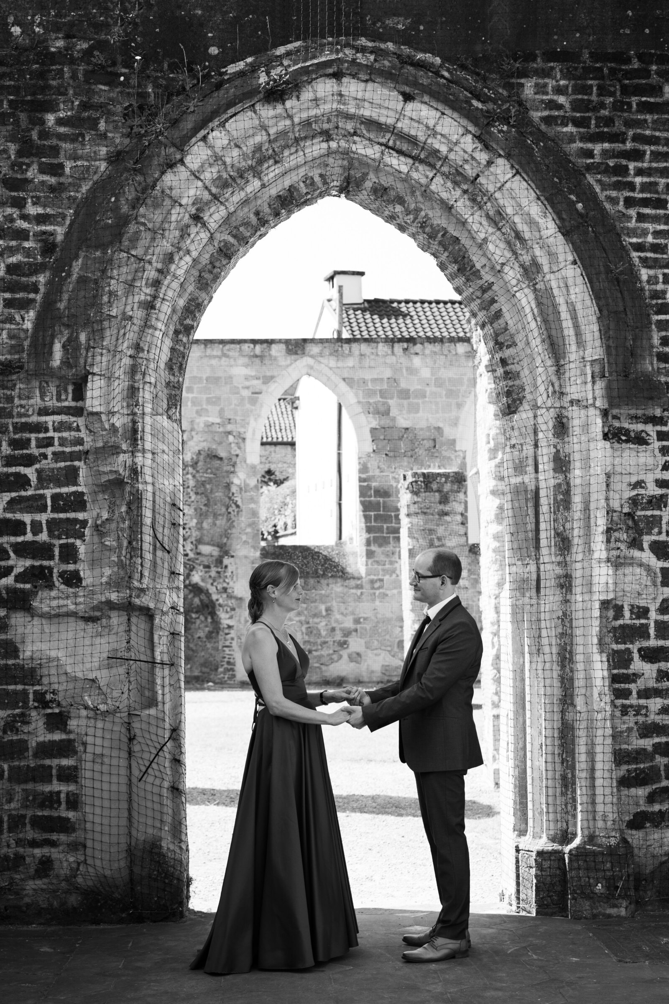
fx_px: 1672
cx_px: 334
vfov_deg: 33.4
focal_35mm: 60
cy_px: 502
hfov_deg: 22.6
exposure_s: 1/500
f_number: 5.6
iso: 100
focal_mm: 60
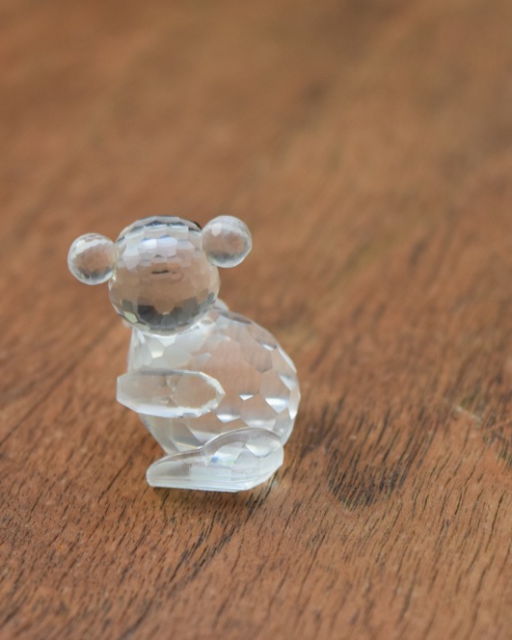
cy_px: 320
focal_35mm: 117
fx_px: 2211
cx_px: 177
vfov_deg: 16.5
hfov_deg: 13.2
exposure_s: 1/60
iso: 800
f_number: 5.6
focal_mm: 55
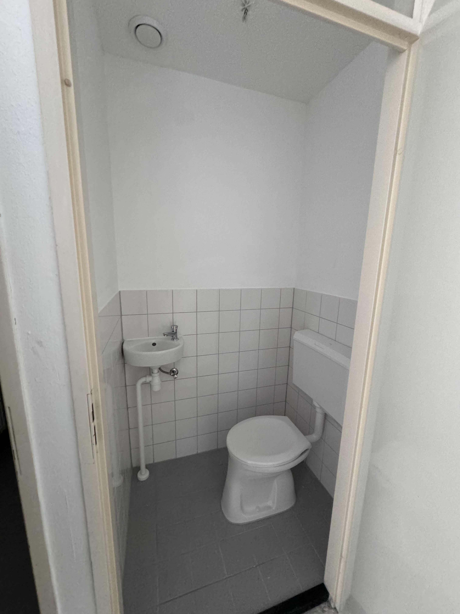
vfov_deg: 102.1
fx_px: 248
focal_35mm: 14
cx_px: 230
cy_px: 307
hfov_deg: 85.7
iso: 500
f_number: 2.2
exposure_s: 1/60
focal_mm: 2.22
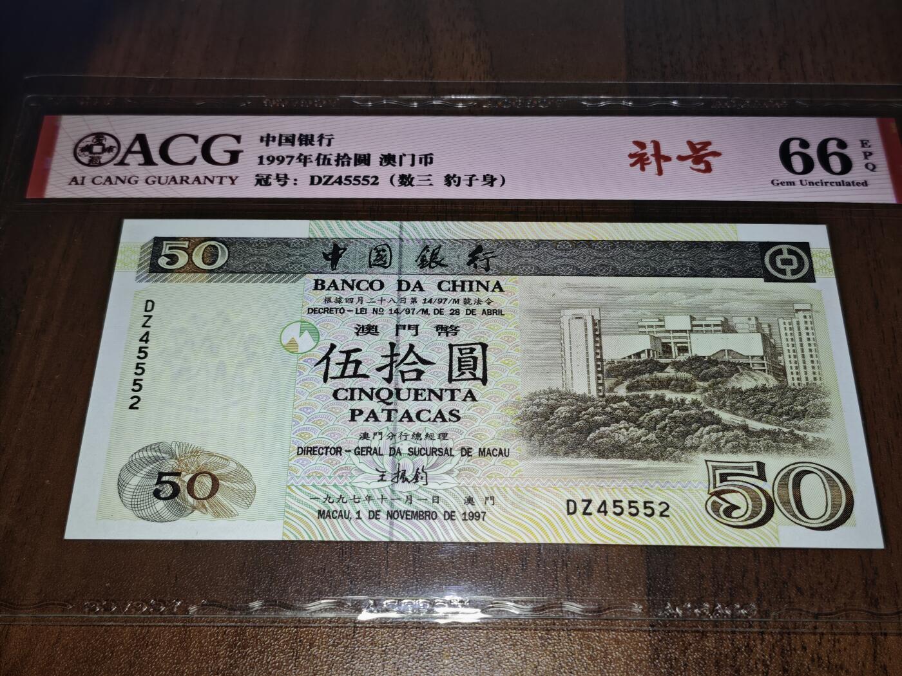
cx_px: 451
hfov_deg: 38.2
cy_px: 338
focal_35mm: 50
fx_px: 1303
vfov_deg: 29.1
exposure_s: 1/100
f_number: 1.63
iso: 160
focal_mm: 5.85
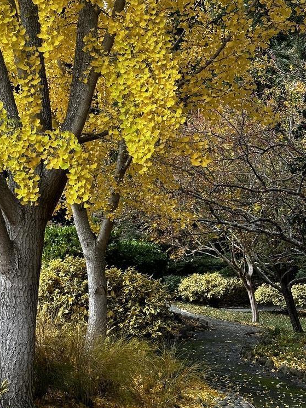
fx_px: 778
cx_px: 124
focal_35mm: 66
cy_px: 229
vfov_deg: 29.4
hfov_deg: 22.2
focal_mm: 6.86
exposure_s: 1/458
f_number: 1.78
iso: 64
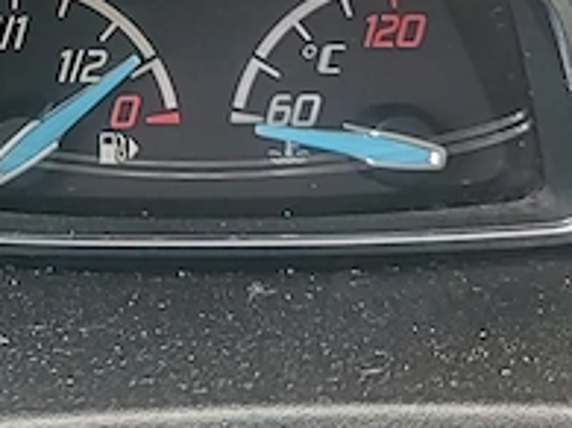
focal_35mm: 118
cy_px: -296
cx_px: -100
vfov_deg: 11.8
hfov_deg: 16.1
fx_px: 1949
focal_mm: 5.56
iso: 100
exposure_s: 1/120
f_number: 1.8
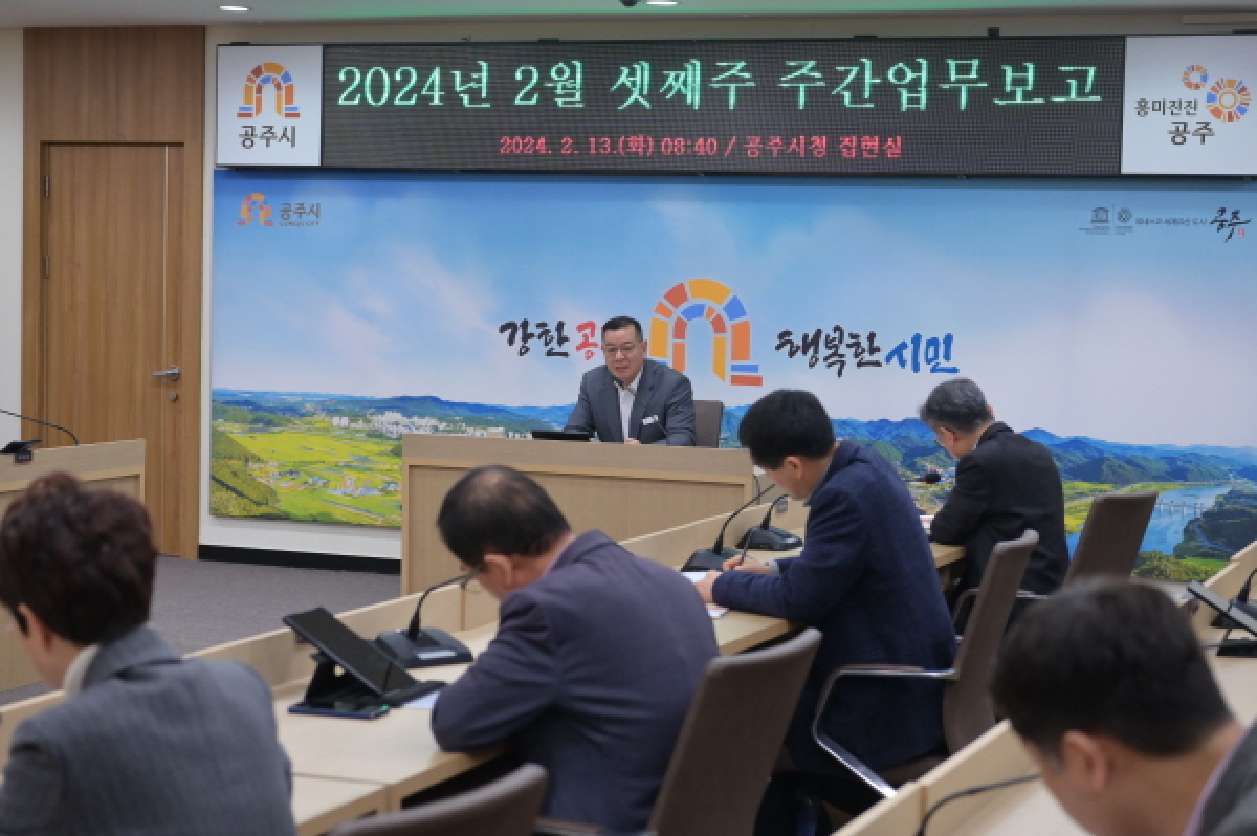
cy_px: 418
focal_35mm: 70
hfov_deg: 28.9
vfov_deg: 19.4
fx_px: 2442
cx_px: 628
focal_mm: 70
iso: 1600
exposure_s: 1/250
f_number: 4.5
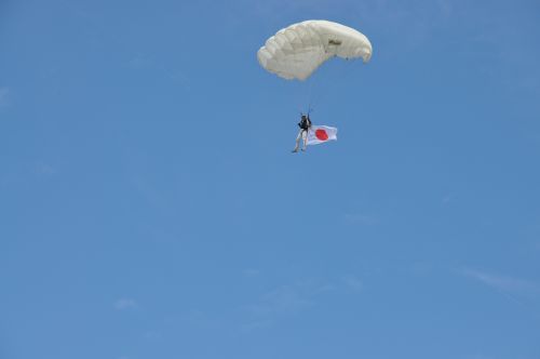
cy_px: 180
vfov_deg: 10.7
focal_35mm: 128
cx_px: 270
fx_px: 1910
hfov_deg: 16.1
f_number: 9
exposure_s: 1/320
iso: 200
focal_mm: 85
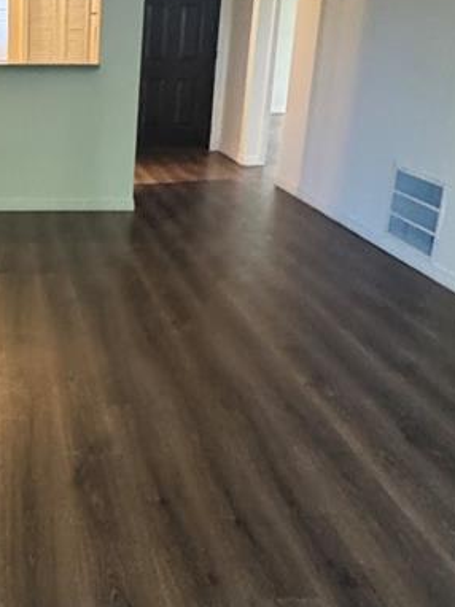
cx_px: 10
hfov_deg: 30.7
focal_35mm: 44
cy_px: 243
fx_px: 772
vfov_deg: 42.8
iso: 800
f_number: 2.2
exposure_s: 1/60
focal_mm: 2.22
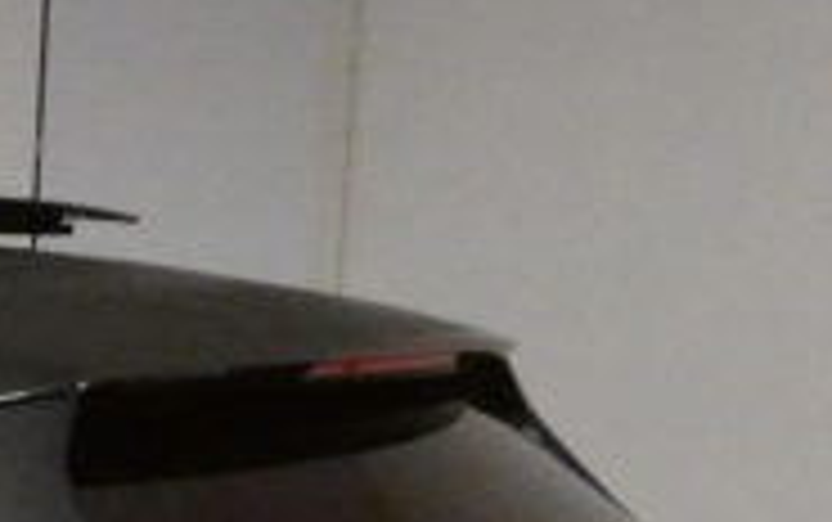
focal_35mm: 151
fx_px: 3427
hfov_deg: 12.5
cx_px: -738
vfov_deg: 8.0
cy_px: 1264
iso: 1250
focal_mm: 6
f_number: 3.4
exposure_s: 1/80
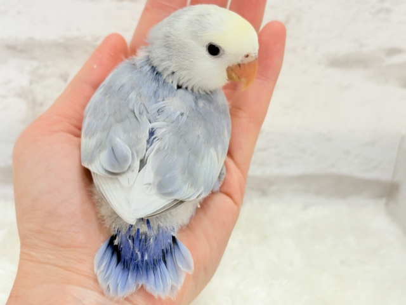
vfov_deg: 28.0
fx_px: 610
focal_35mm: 52
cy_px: 152
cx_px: 203
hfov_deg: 36.8
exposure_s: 1/50
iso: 50
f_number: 1.6
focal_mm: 5.96
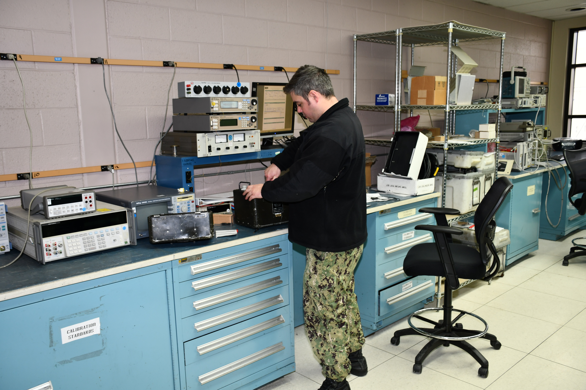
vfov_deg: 40.0
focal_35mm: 33
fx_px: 537
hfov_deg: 57.2
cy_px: 195
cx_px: 293
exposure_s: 1/60
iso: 220
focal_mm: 22
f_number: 4
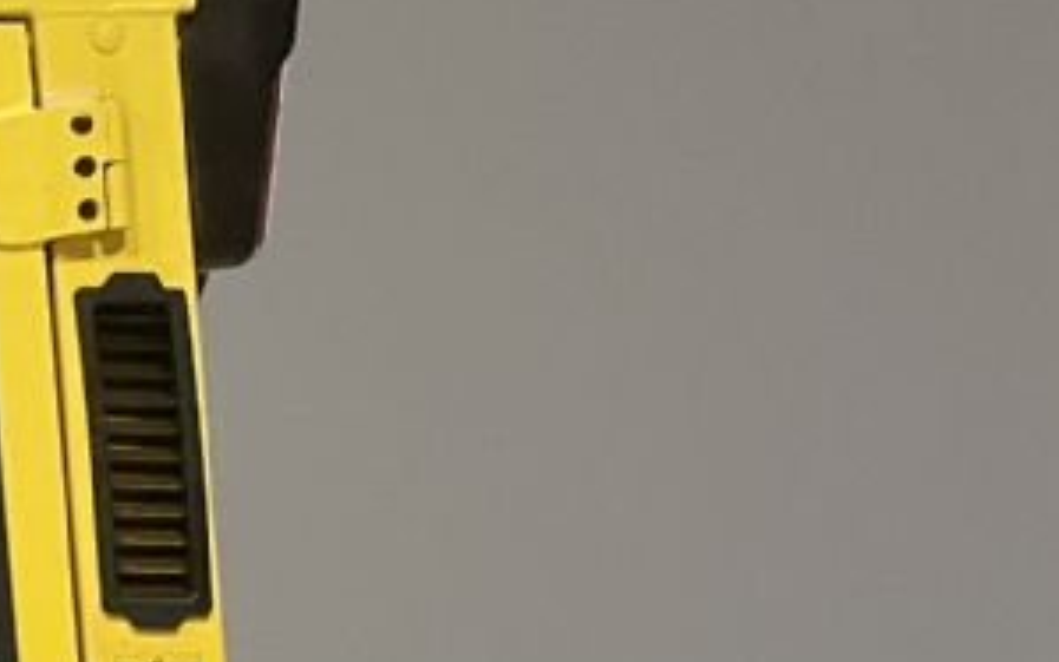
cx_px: -1162
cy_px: 1165
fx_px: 3406
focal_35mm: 118
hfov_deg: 14.3
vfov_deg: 10.5
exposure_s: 1/40
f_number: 1.6
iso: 500
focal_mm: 4.2
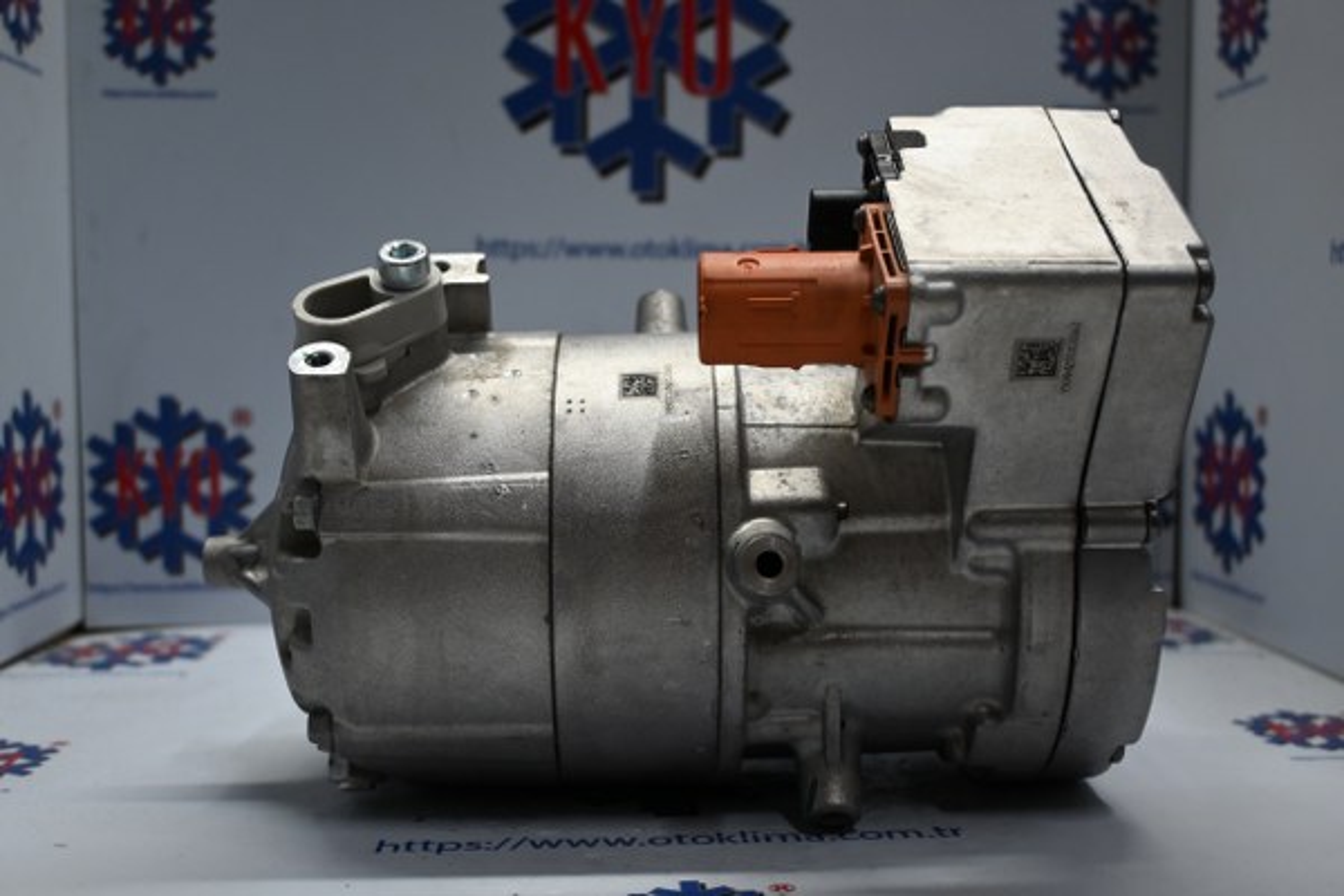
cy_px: 448
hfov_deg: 51.3
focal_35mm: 38
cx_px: 672
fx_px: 1400
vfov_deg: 35.5
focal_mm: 25
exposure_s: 1/125
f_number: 4.2
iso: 640
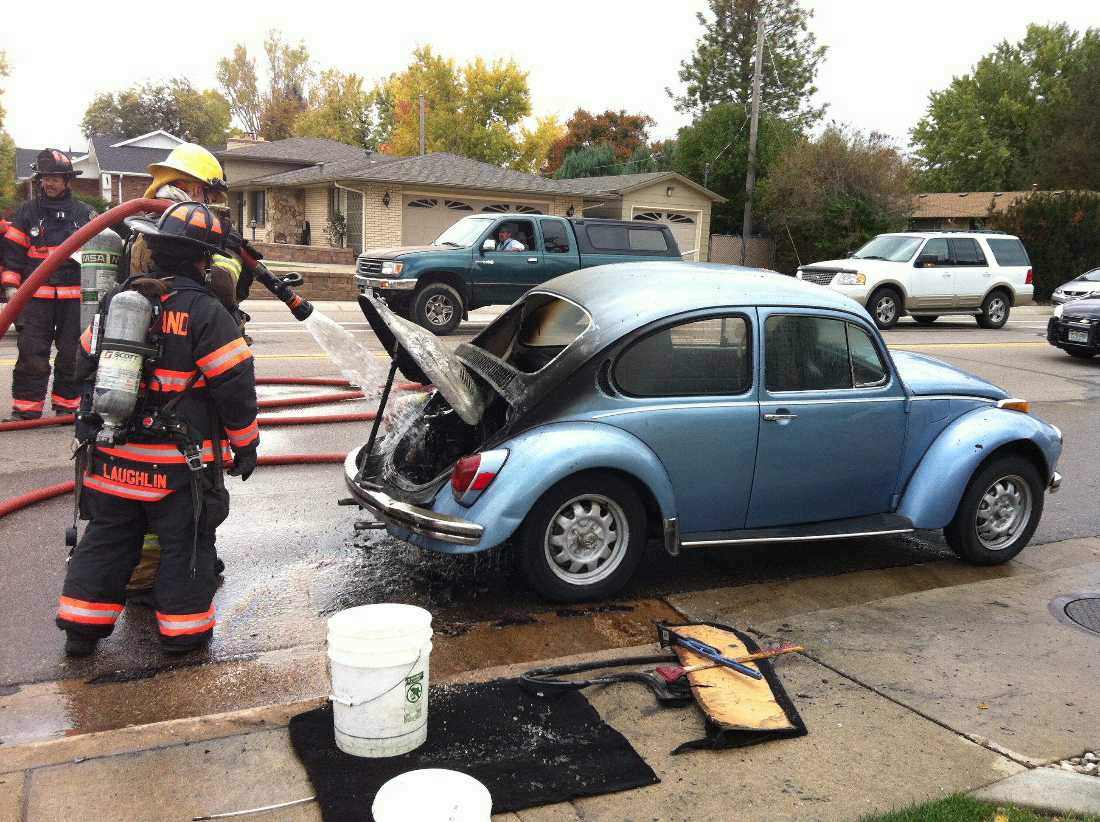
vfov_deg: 40.6
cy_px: 411
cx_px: 550
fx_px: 1111
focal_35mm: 35
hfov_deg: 52.7
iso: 80
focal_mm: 3.85
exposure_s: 1/299
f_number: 2.8
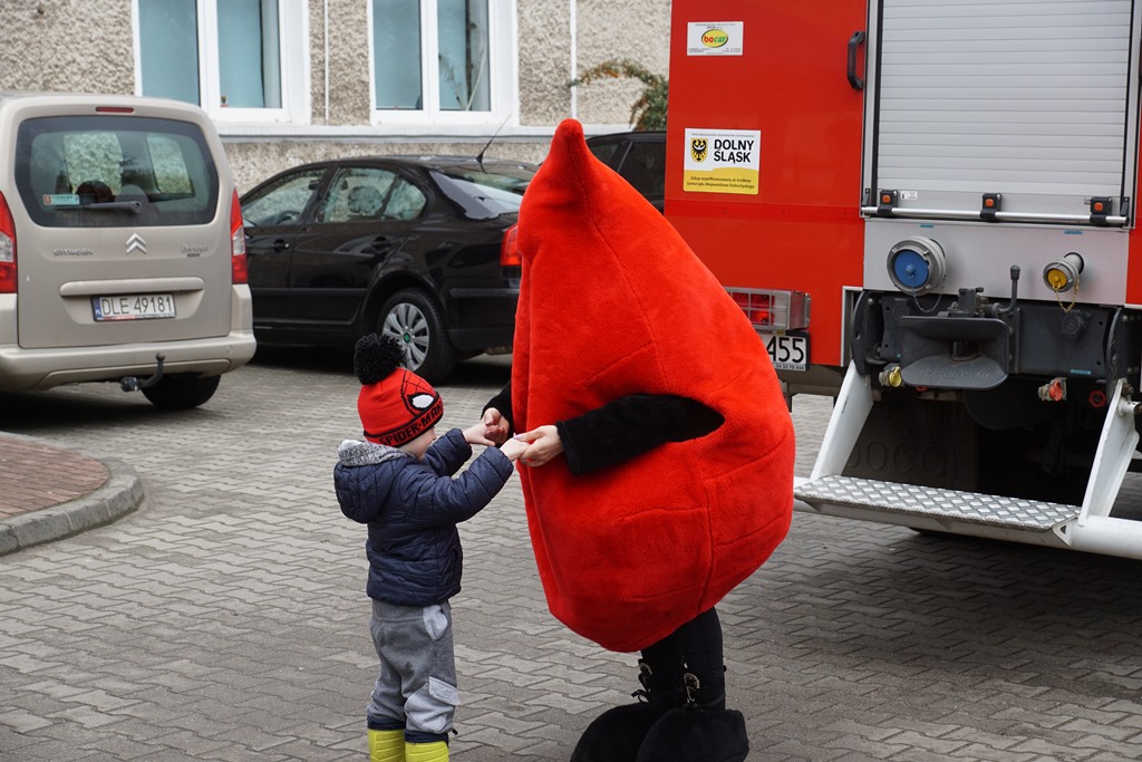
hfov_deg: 27.0
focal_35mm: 75
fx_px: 2379
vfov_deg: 18.2
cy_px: 381
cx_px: 571
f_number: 4.5
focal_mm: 50
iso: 100
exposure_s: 1/200
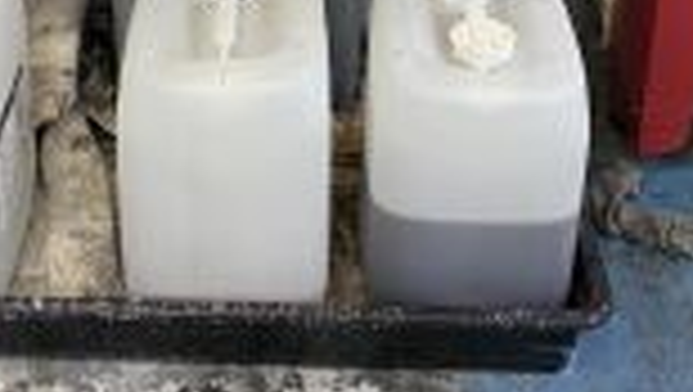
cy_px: -239
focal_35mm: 65
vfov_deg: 16.5
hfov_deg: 32.3
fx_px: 1196
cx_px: 302
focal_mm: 6.76
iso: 200
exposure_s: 1/100
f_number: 1.78
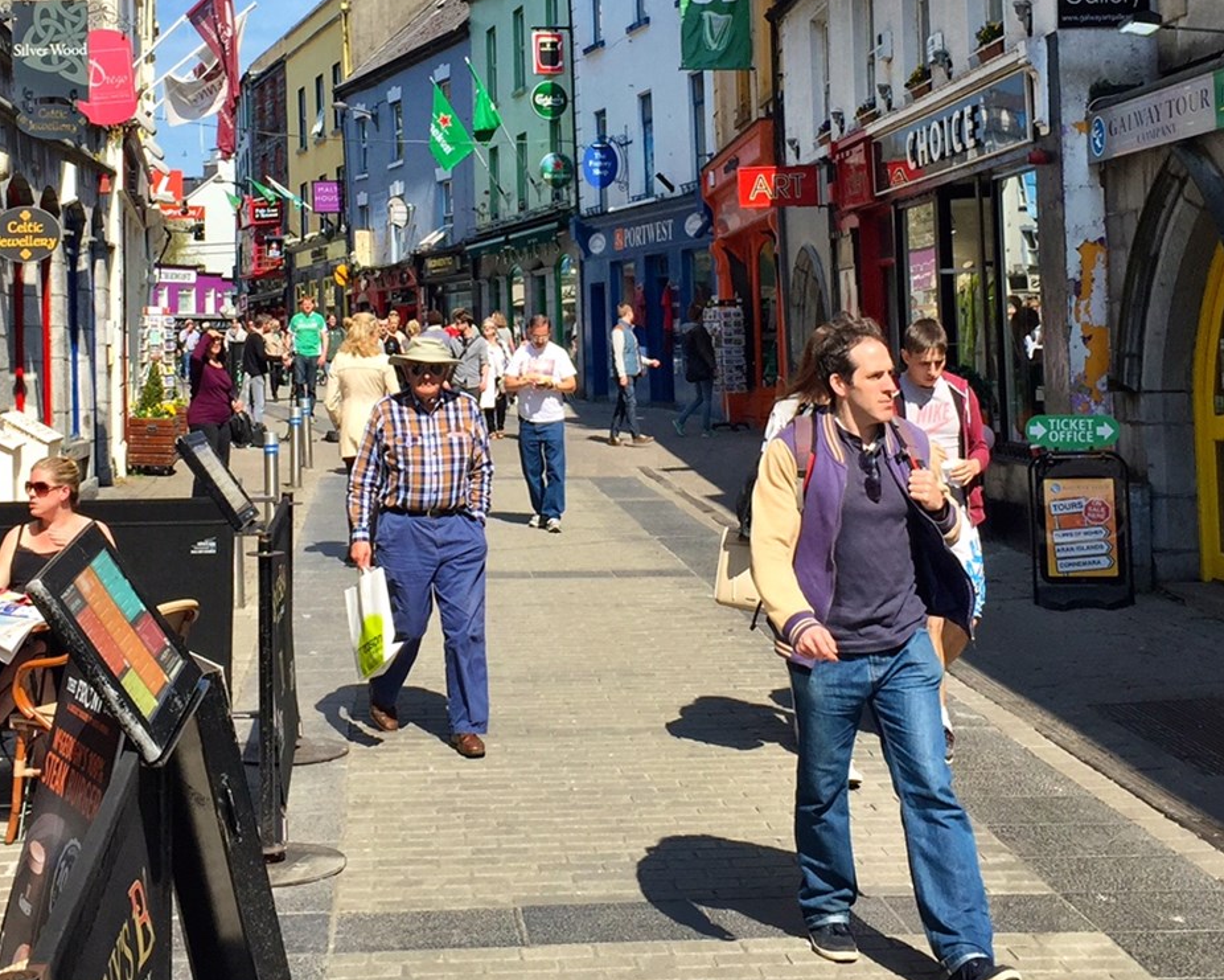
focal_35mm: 55
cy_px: 279
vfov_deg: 27.3
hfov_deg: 34.1
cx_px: 575
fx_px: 1993
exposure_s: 1/1582
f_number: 2.2
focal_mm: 4.15
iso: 32
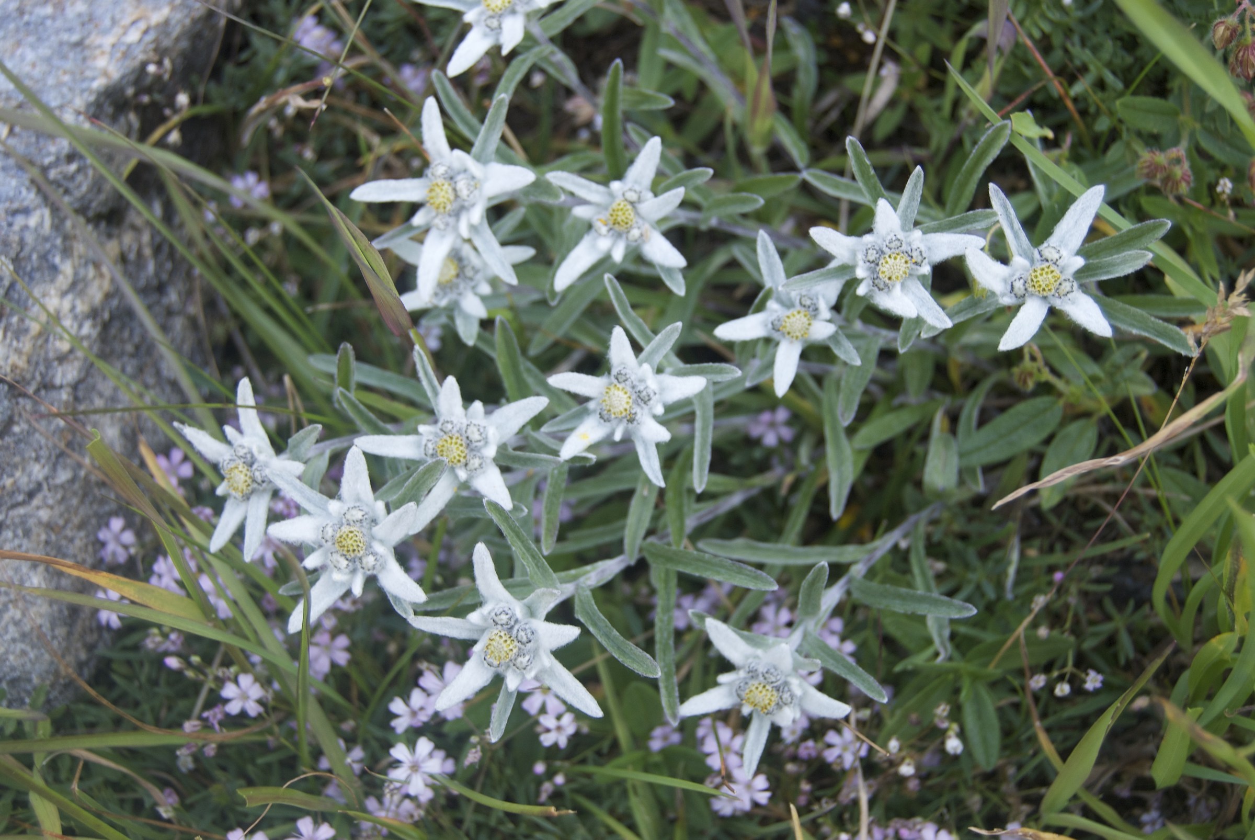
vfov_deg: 23.8
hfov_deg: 35.0
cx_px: 628
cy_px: 420
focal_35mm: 57
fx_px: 1989
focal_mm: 38
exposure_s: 1/60
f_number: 5.6
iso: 200
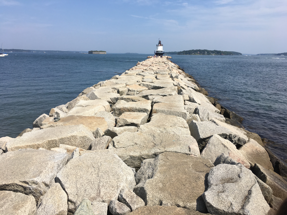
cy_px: 108
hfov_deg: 61.7
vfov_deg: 48.2
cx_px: 144
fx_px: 240
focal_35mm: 29
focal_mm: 4.15
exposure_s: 1/2404
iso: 25
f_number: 2.2
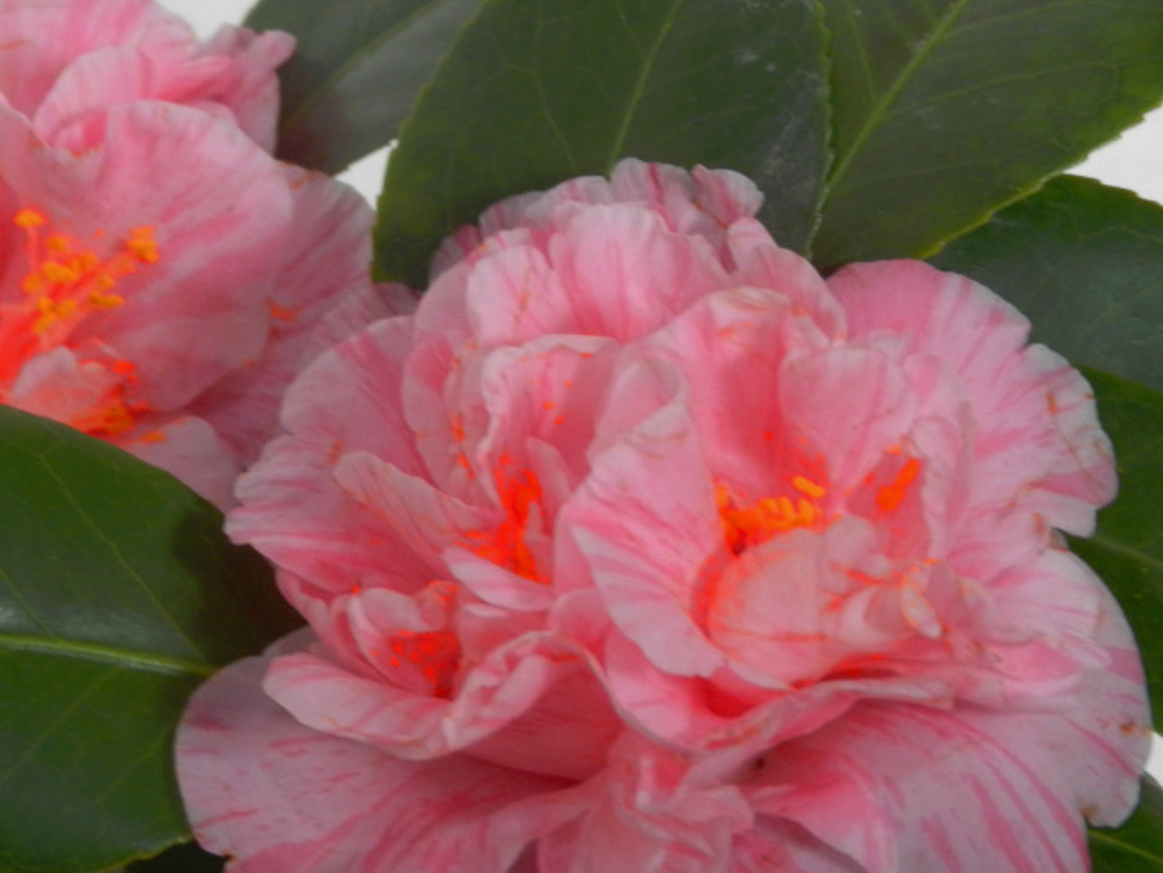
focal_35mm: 141
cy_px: 560
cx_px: 371
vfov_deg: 10.5
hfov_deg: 14.0
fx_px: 4738
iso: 400
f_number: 4.9
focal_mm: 16.3
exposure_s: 1/8
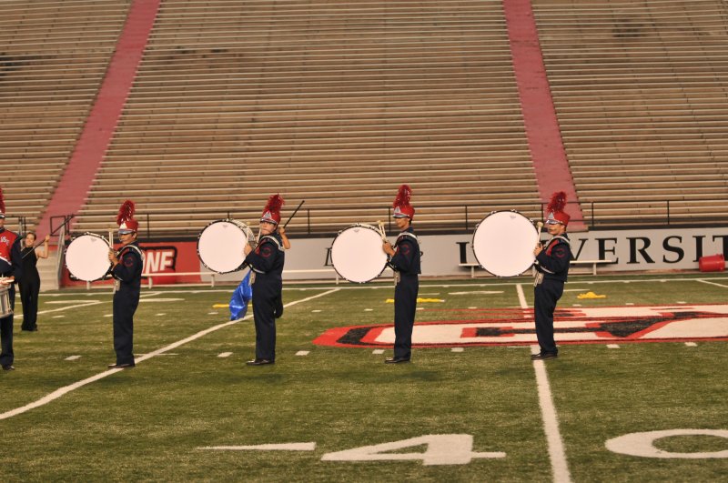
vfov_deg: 13.0
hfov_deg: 19.5
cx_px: 364
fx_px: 2120
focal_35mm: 105
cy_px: 242
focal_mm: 70
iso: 800
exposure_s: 1/640
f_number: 2.8
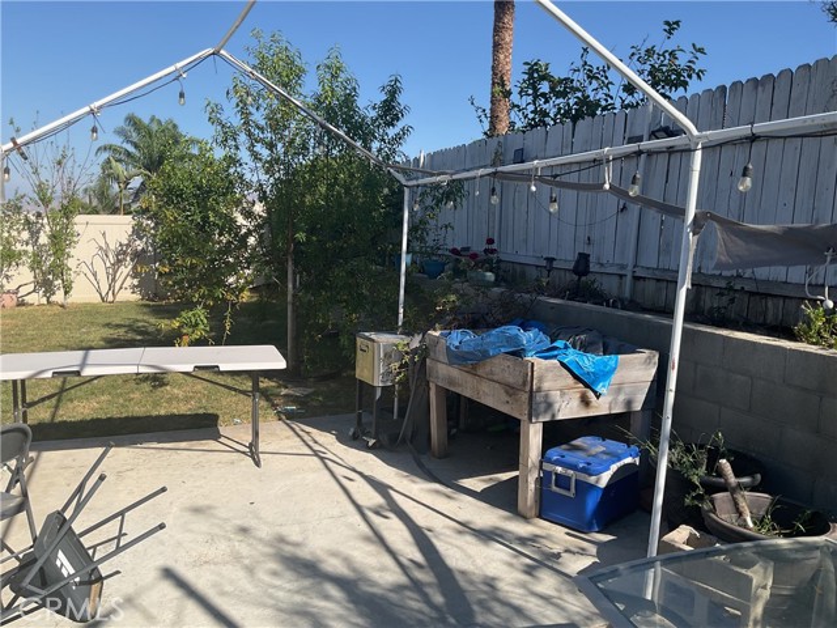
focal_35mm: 29
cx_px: 418
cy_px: 314
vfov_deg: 48.2
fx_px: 701
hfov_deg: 61.7
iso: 16
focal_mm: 3
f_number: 1.8
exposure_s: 1/1675
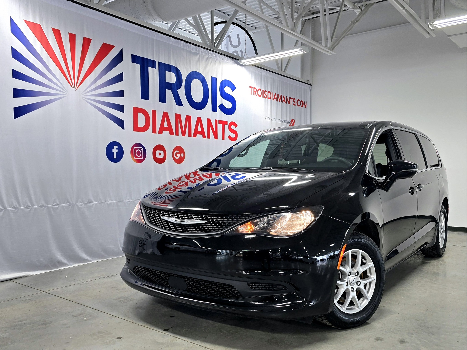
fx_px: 310
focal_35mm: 23
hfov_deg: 73.9
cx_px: 234
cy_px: 175
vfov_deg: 58.9
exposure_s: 1/120
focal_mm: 6.3
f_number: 1.7
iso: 64
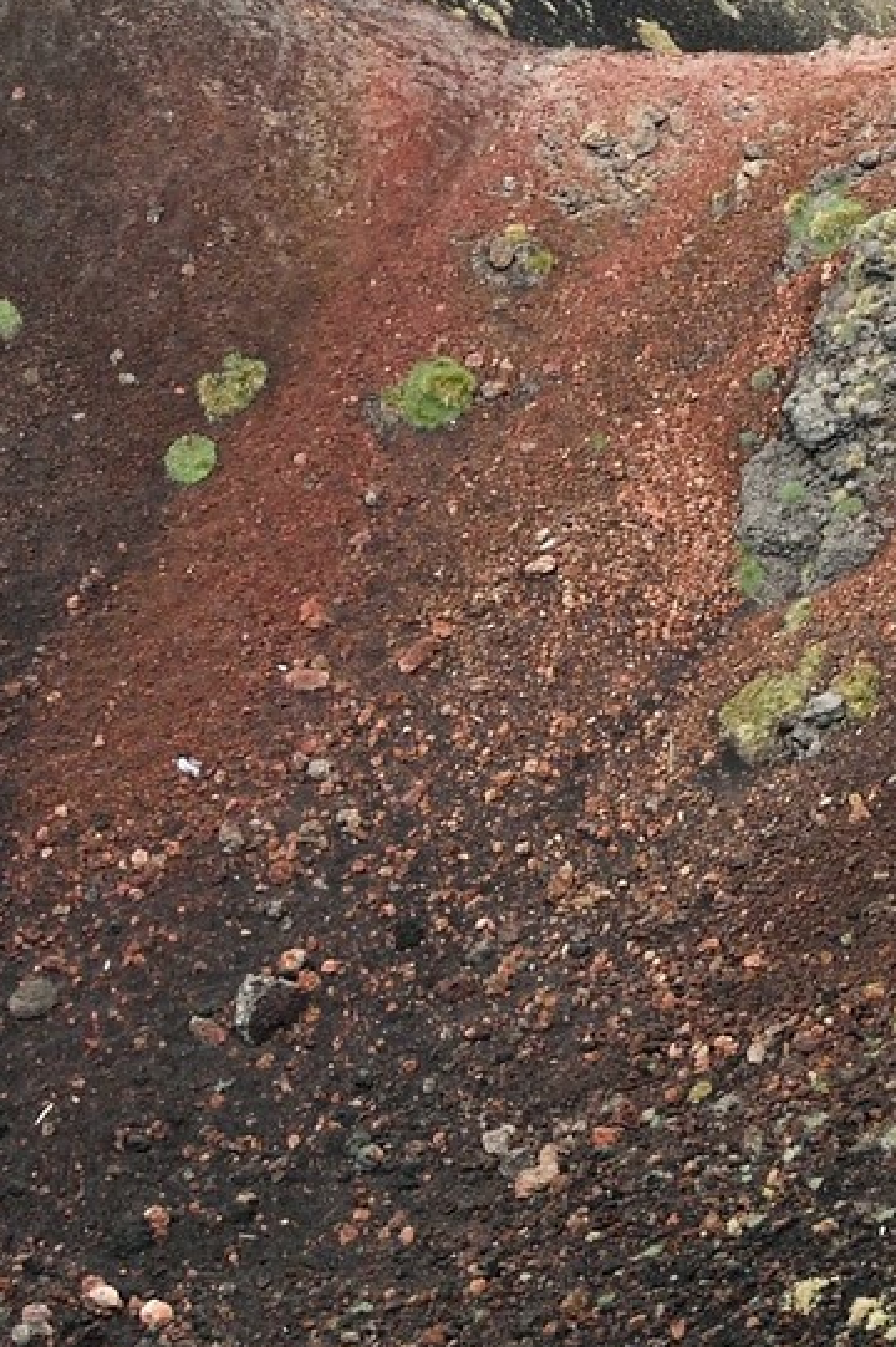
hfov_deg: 6.0
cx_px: 1737
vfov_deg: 8.9
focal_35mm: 222
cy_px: -927
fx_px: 8298
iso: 800
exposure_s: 1/400
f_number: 5.6
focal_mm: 50
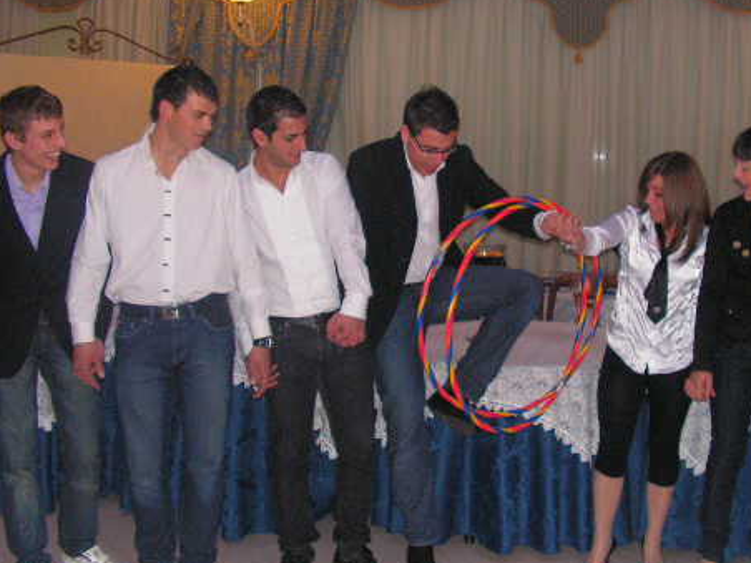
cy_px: 256
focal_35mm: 51
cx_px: 450
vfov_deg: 28.5
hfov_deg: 37.3
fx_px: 1106
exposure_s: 1/40
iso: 200
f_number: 3.2
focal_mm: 6
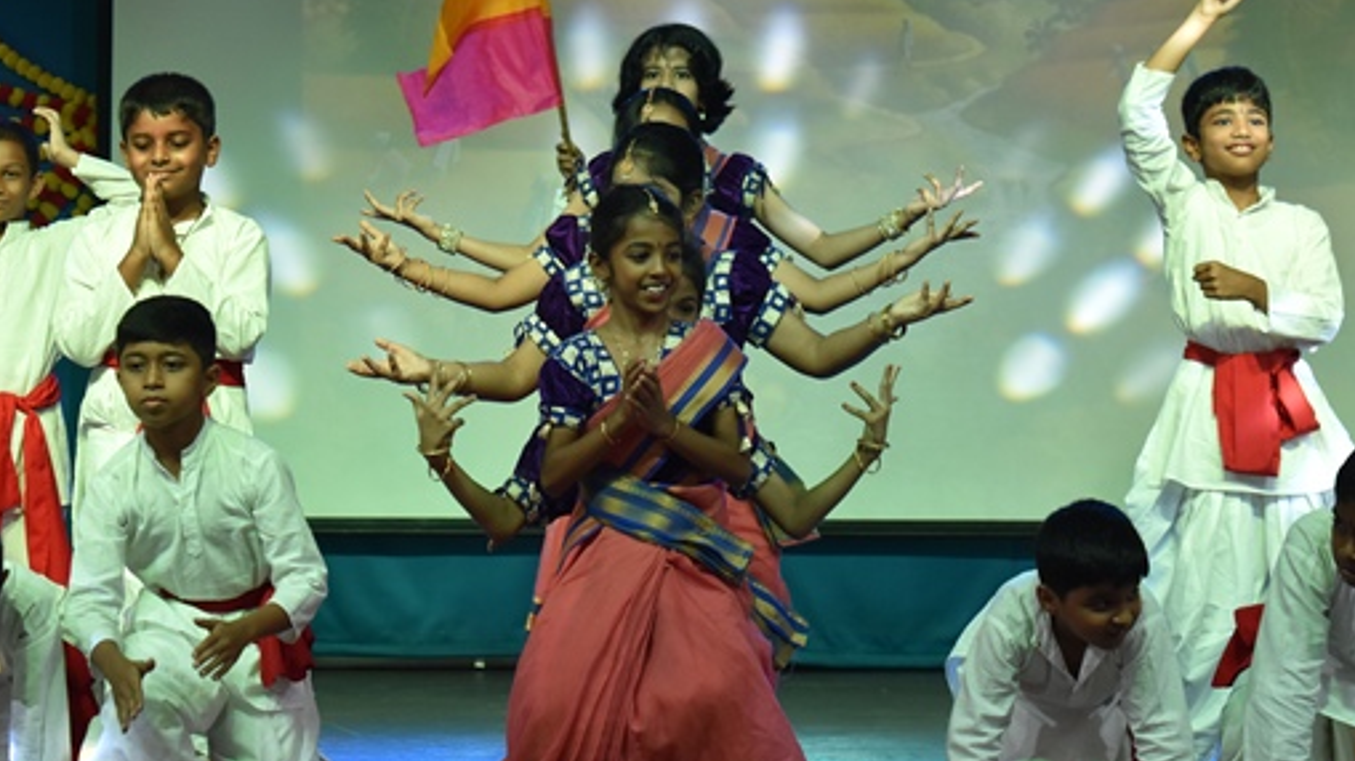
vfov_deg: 11.1
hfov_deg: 19.7
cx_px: 828
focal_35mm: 109
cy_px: 305
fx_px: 3903
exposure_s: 1/160
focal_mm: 55
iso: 800
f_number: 5.6
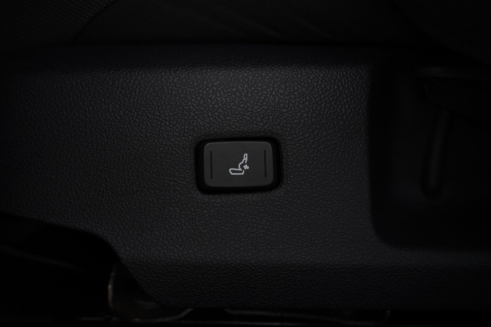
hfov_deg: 60.3
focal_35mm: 31
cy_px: 164
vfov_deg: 42.3
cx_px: 246
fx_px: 423
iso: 1000
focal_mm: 31
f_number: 5
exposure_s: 1/10
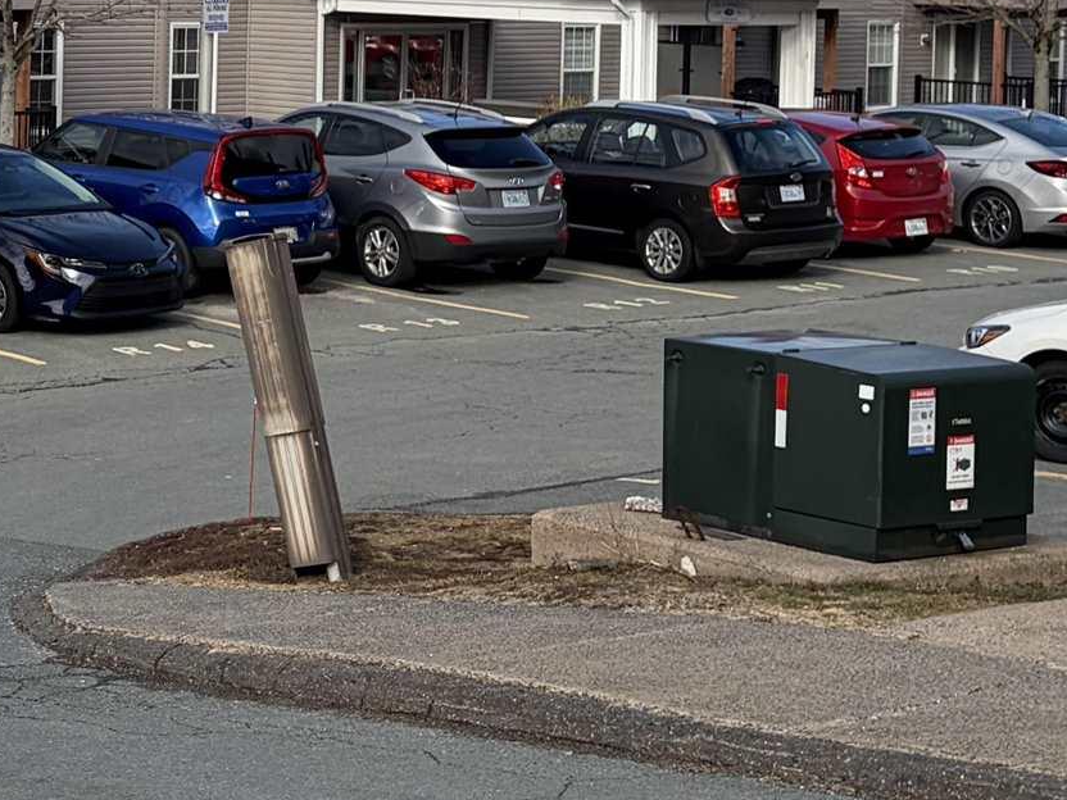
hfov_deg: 19.1
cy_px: -41
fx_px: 2959
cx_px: -264
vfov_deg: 15.1
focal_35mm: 96
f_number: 1.6
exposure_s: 1/3831
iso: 50
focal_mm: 5.96
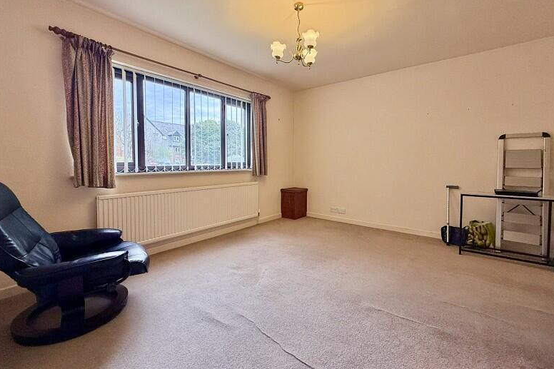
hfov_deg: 100.4
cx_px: 278
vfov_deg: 77.1
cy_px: 166
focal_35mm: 15
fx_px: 231
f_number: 2.2
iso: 50
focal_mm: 2.22
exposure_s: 1/99
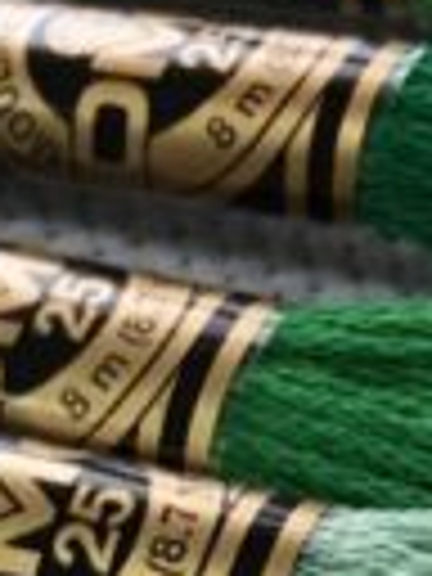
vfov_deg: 12.1
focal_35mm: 151
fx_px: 2513
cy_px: 1001
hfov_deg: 9.8
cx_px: 18
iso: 25
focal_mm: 4.15
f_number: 2.2
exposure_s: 1/30
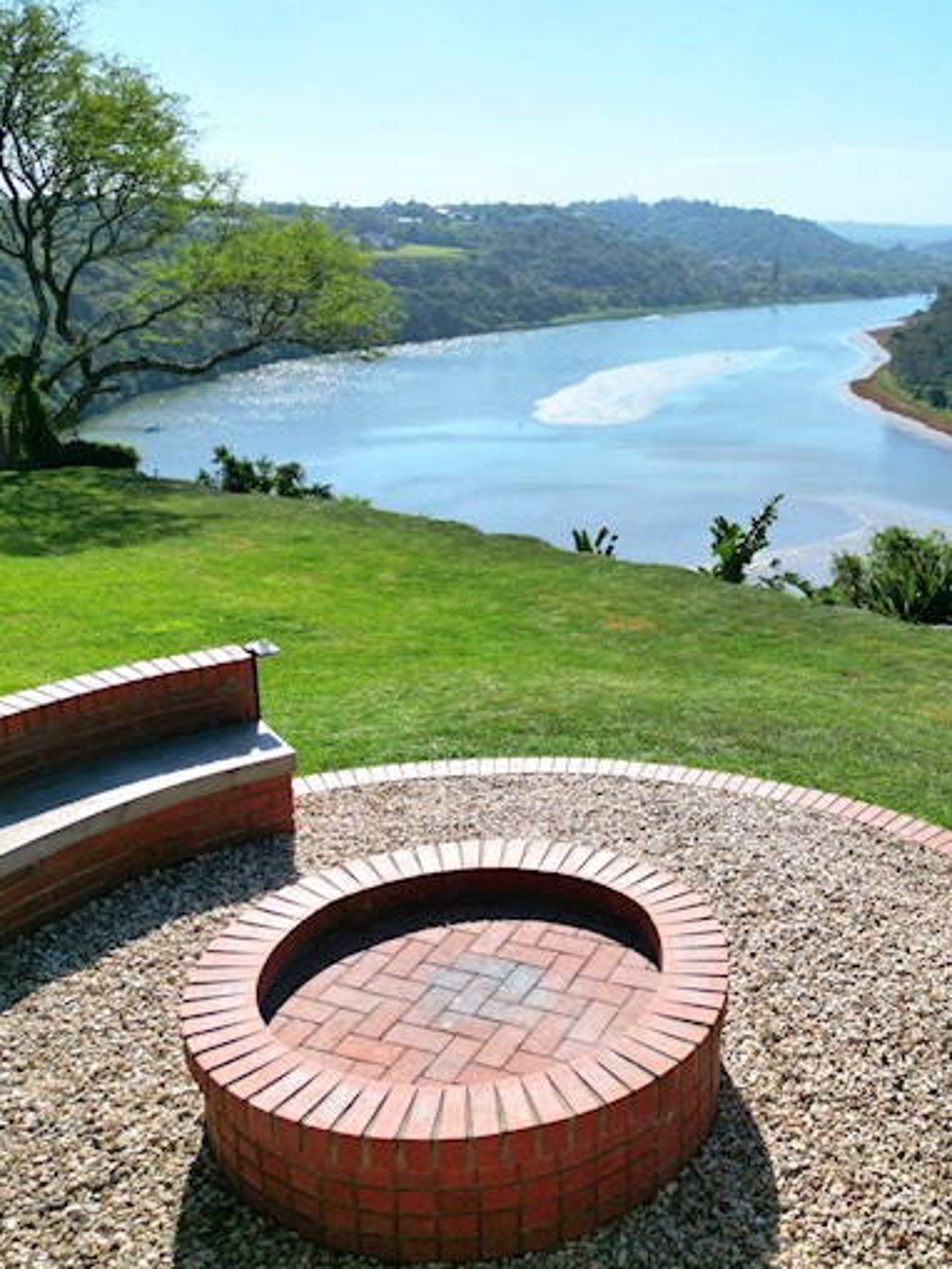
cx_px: 673
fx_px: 1210
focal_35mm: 33
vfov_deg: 55.3
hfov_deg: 42.1
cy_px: 630
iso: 140
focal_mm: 6.72
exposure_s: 1/5000
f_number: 1.7
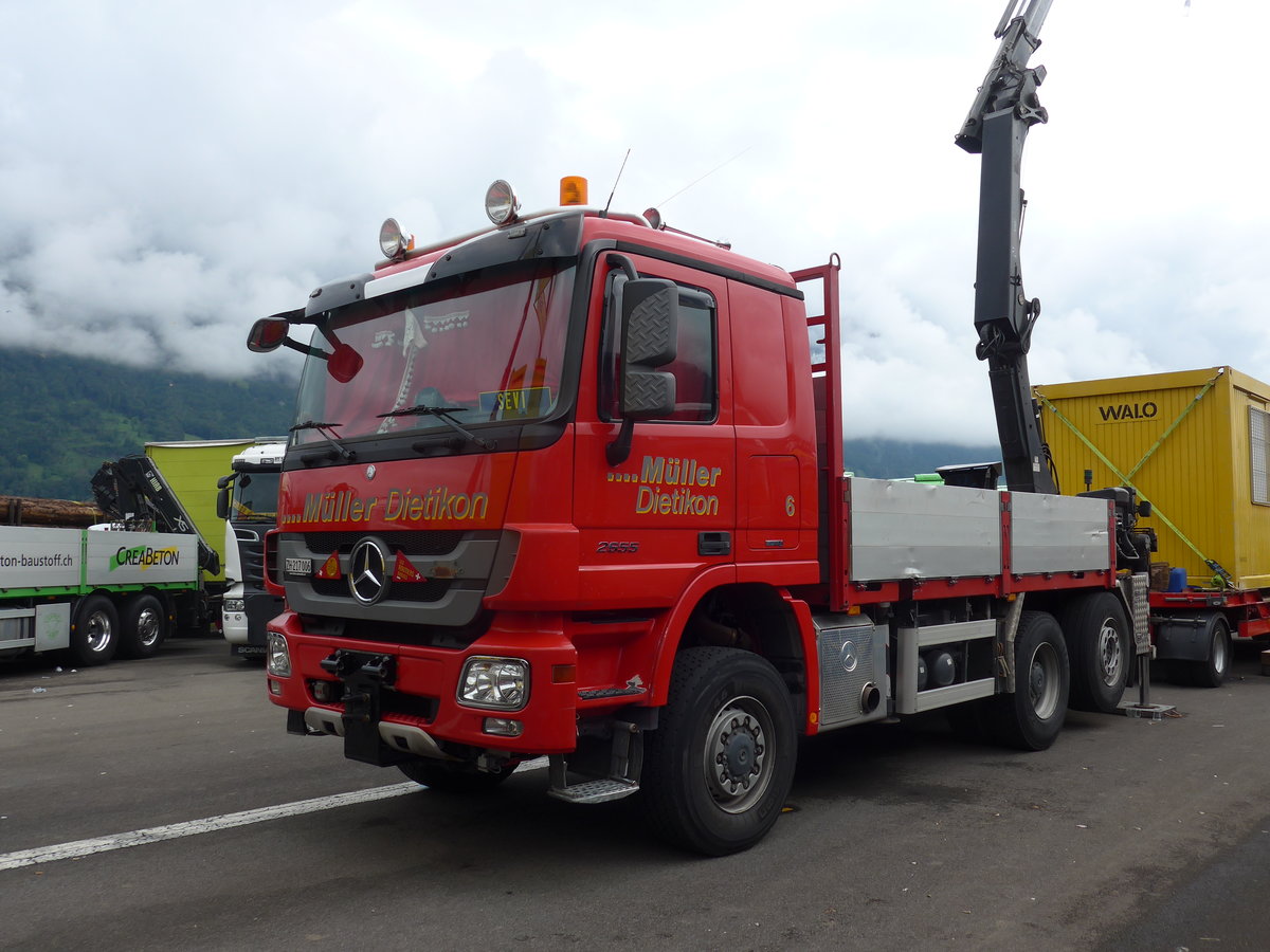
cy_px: 476
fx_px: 1064
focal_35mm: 29
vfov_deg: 48.2
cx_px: 635
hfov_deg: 61.7
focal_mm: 6
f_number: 2.8
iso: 80
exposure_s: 1/800
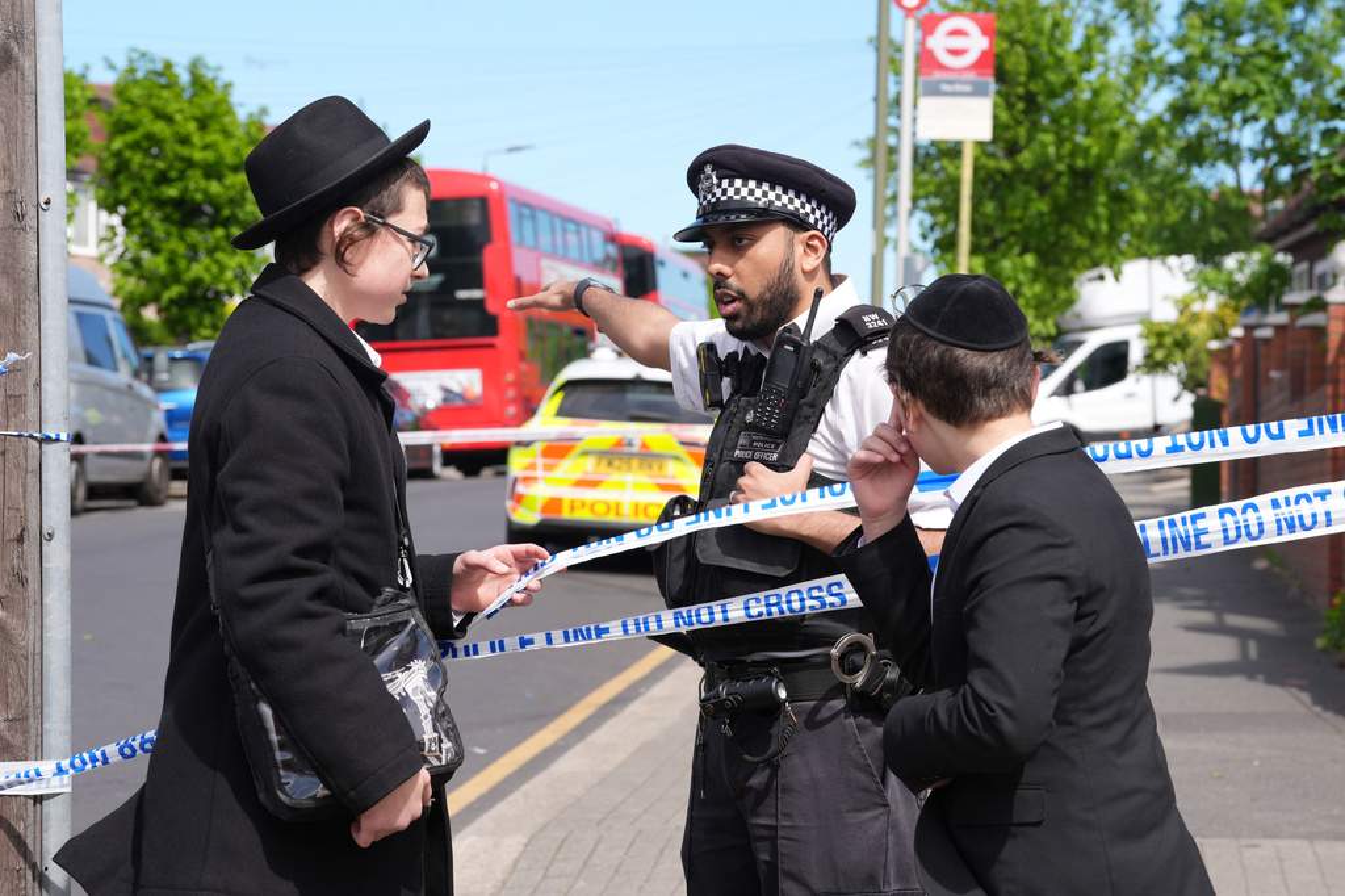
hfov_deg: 19.6
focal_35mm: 104
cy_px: 448
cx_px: 672
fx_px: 3884
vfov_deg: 13.2
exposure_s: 1/400
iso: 320
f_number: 9
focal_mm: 104
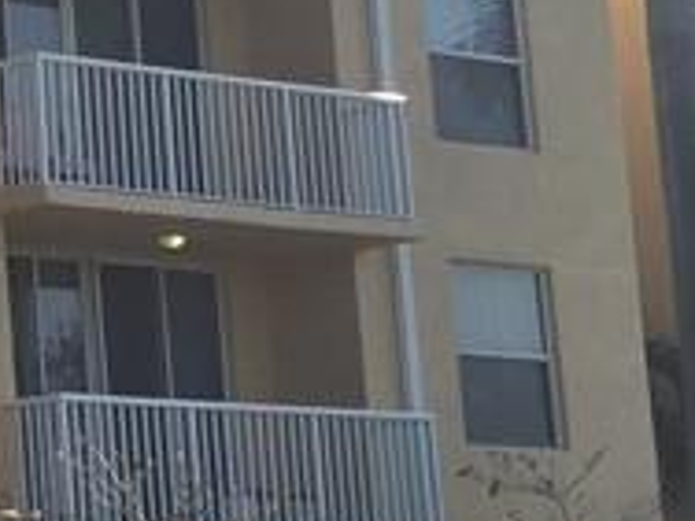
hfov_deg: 10.7
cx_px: -946
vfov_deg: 9.4
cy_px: 214
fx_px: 3172
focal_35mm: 158
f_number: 2.2
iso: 32
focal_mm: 4.15
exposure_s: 1/1412
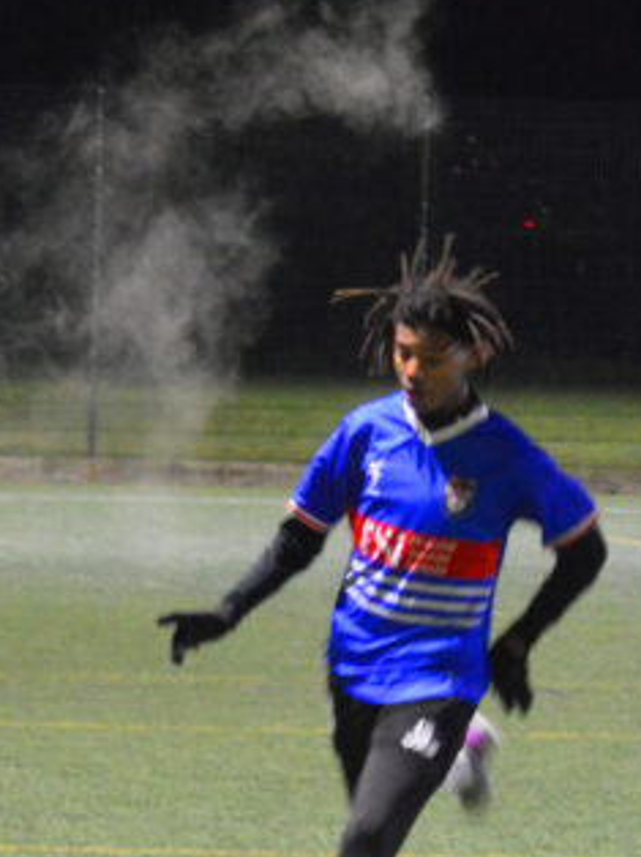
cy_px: 716
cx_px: 109
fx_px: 8134
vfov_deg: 6.0
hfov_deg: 4.5
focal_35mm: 329
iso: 3200
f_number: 4
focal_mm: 70
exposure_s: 1/80
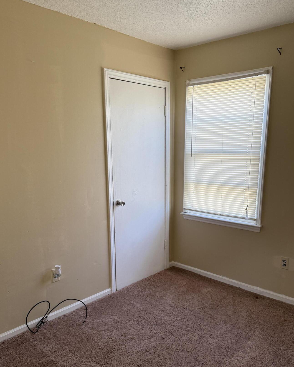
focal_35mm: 29
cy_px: 215
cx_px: 160
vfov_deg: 60.1
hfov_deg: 49.9
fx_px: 316
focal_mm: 6.76
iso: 160
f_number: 1.78
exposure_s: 1/121
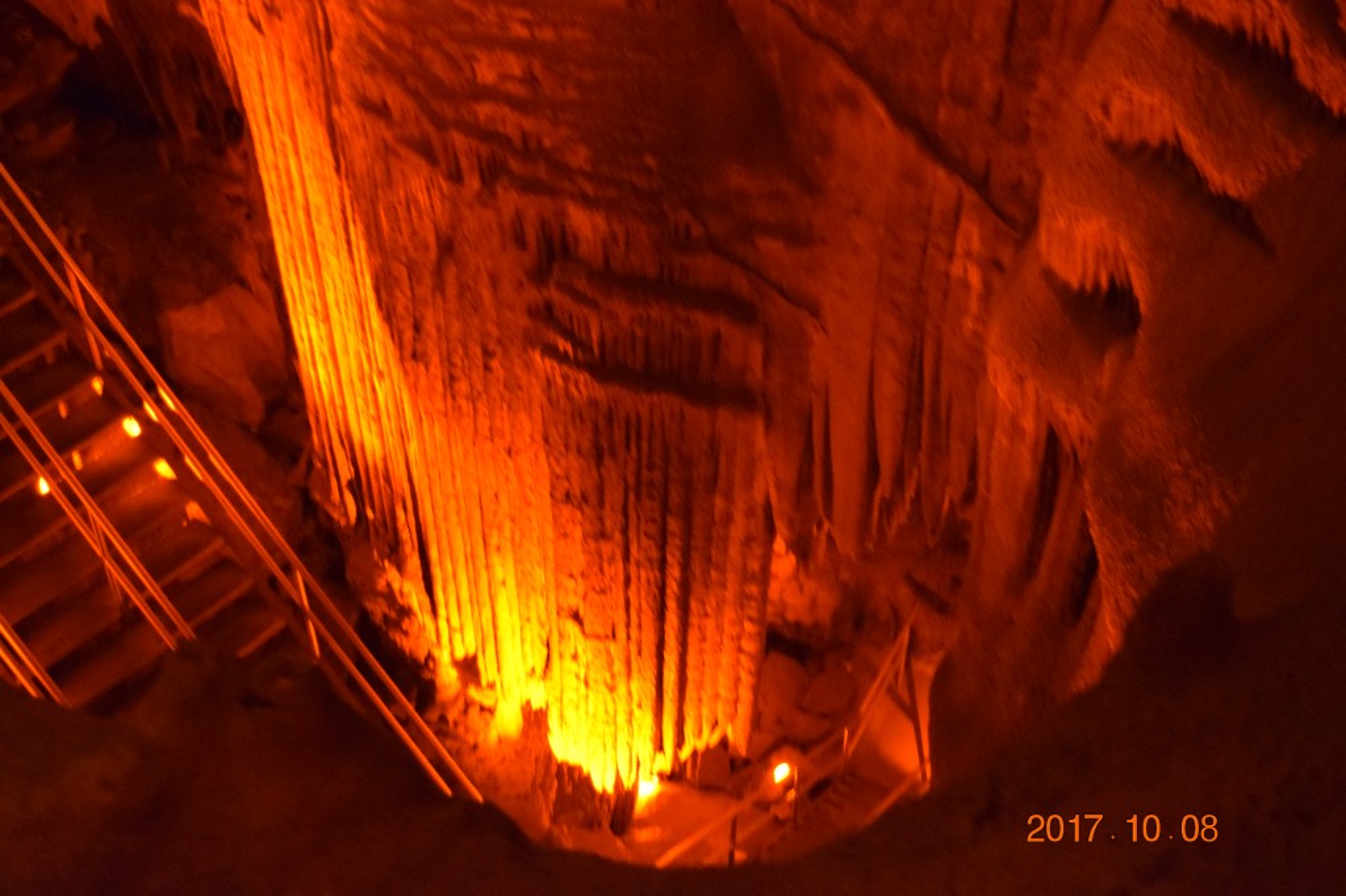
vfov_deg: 29.8
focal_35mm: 45
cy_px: 448
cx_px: 673
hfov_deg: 43.6
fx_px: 1682
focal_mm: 30
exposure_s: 1/6
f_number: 4.2
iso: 6400
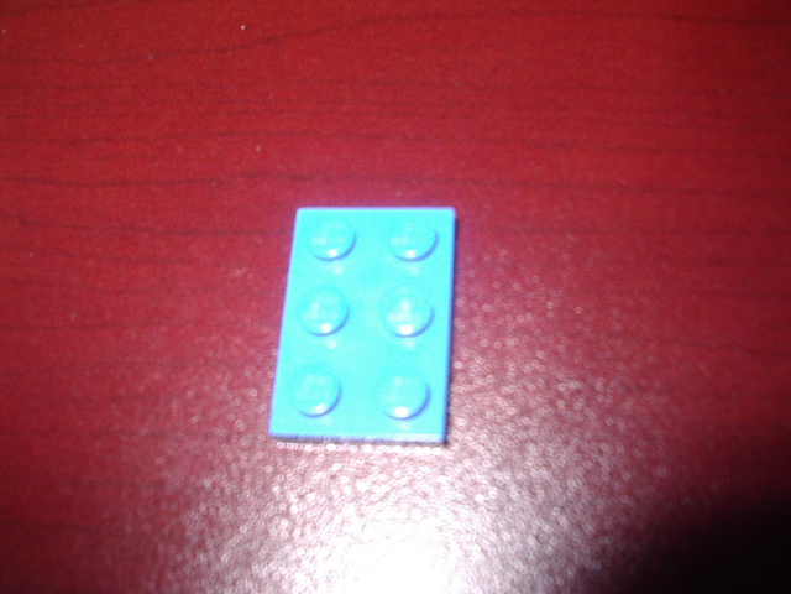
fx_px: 868
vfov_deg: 37.7
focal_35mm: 38
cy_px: 297
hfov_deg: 49.0
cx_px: 396
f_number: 4.8
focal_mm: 5.8
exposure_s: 1/60
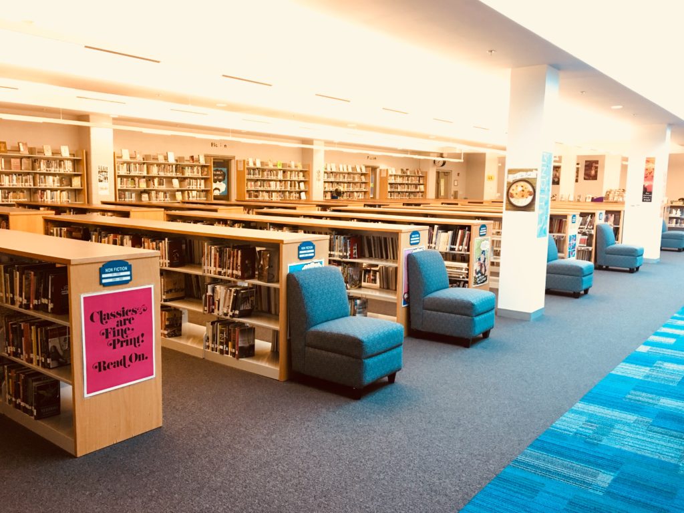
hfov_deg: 61.7
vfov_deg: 48.2
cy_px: 256
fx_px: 573
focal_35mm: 29
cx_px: 342
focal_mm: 4.15
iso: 125
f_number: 2.2
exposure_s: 1/30
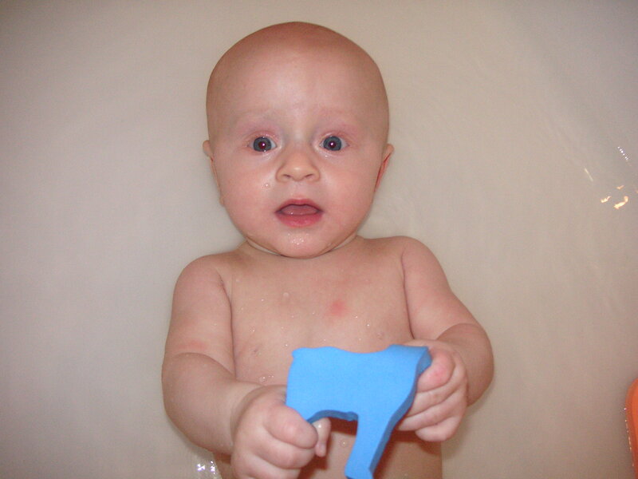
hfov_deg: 50.1
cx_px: 319
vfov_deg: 38.7
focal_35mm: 37
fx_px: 682
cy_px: 240
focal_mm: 6.1
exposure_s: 1/45
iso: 160
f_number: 2.8
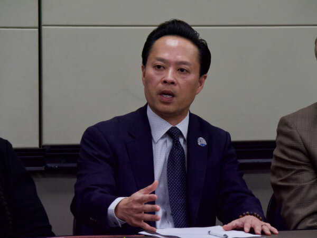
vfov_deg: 8.4
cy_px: 119
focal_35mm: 176
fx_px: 1612
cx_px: 158
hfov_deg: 11.2
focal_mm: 88
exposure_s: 1/100
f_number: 5.4
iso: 3200
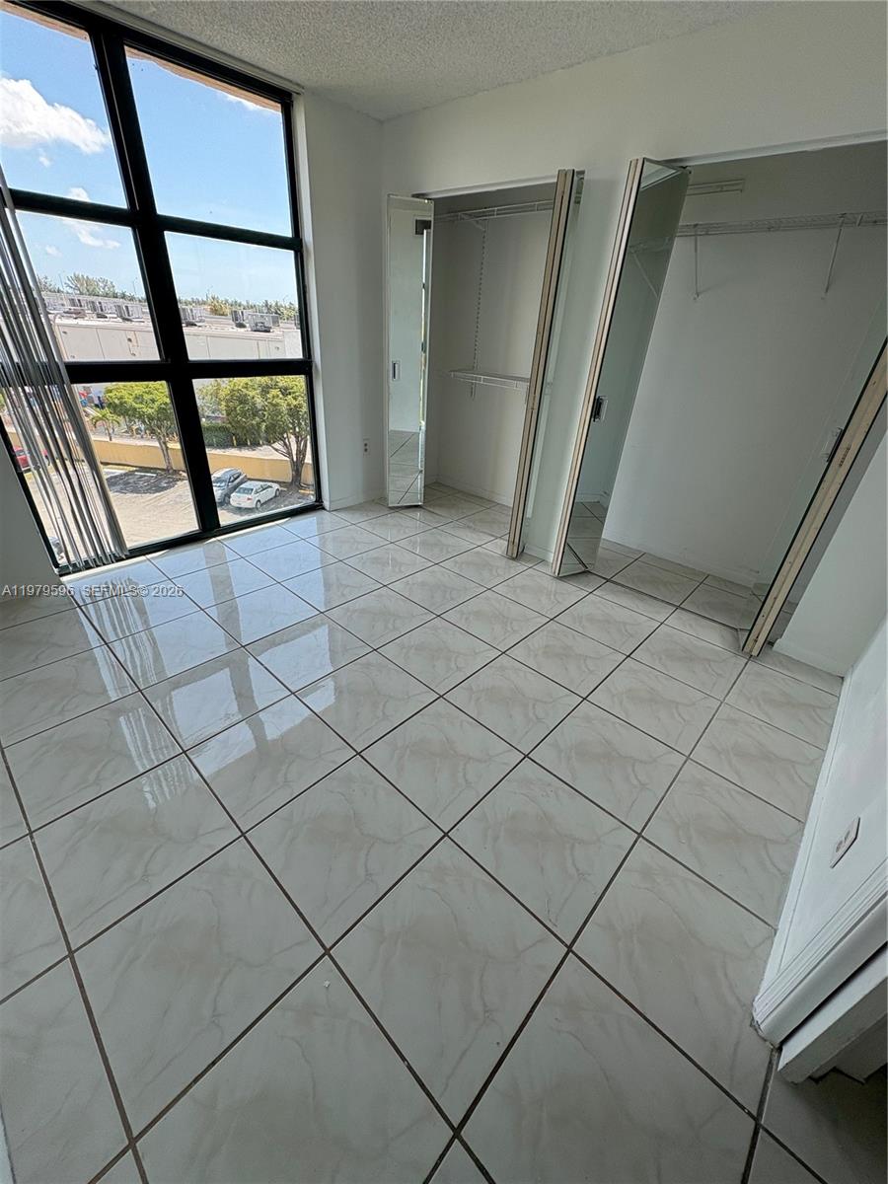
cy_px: 592
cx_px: 444
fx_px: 479
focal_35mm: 14
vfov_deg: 102.1
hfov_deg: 85.7
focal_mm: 2.22
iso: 40
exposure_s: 1/337
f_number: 2.2
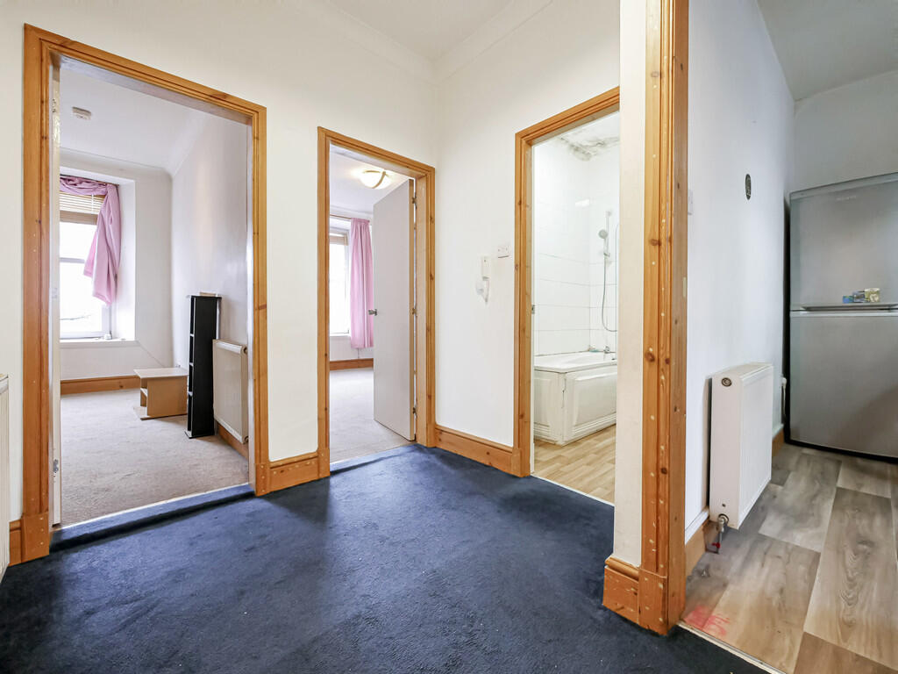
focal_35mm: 14
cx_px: 449
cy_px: 337
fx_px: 363
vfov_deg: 85.7
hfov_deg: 102.1
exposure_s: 1/60
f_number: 4
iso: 2000
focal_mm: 7
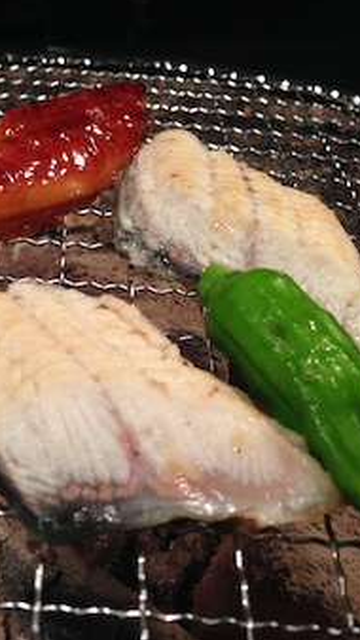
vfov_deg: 42.1
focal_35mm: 49
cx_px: 63
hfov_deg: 24.0
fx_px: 832
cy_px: 315
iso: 100
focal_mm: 4.12
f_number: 2.4
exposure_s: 1/20
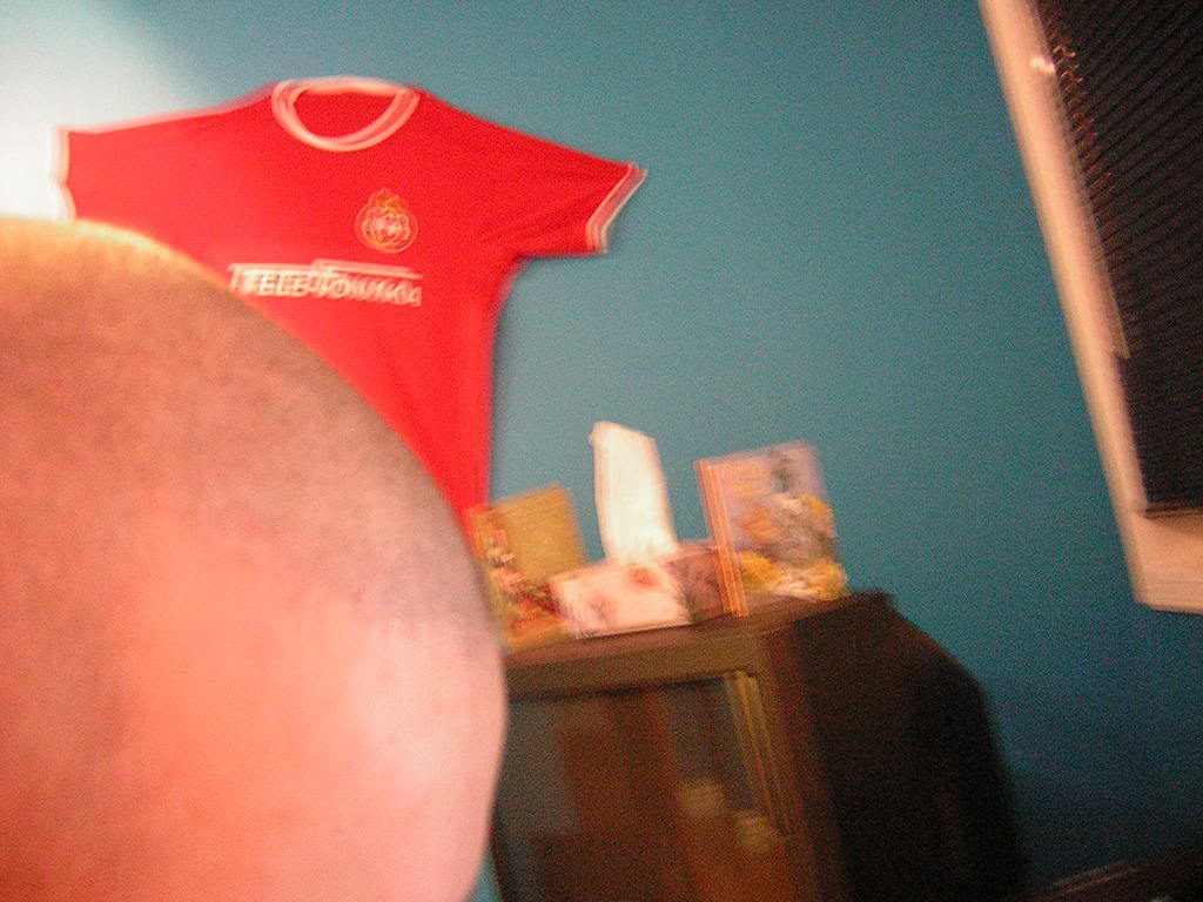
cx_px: 602
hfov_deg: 51.4
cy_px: 451
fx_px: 1251
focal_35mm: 36
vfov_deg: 39.7
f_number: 2.6
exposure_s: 1/1.9
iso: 200
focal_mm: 4.7
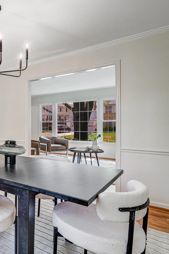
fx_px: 176
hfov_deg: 39.2
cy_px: 124
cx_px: -28
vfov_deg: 71.5
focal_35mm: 25
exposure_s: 1/80
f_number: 8
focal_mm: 16
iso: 1250
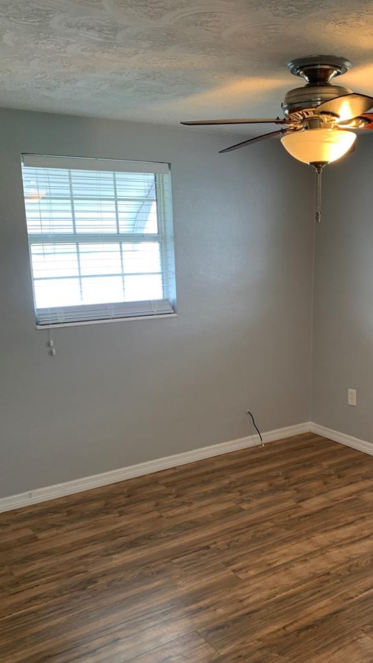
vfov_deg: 57.7
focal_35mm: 34
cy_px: 387
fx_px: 598
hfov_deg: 34.1
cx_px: 265
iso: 100
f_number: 1.8
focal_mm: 4.25
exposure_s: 1/60
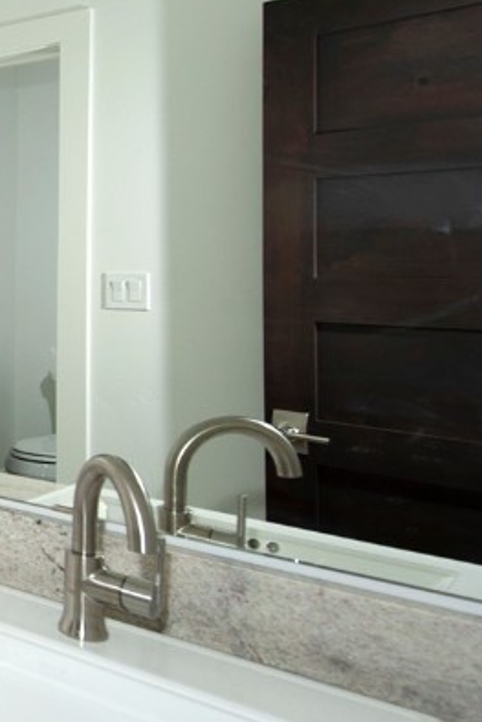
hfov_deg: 21.8
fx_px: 823
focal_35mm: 41
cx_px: -369
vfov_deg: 47.3
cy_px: 332
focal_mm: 14
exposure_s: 1/200
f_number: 8
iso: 250
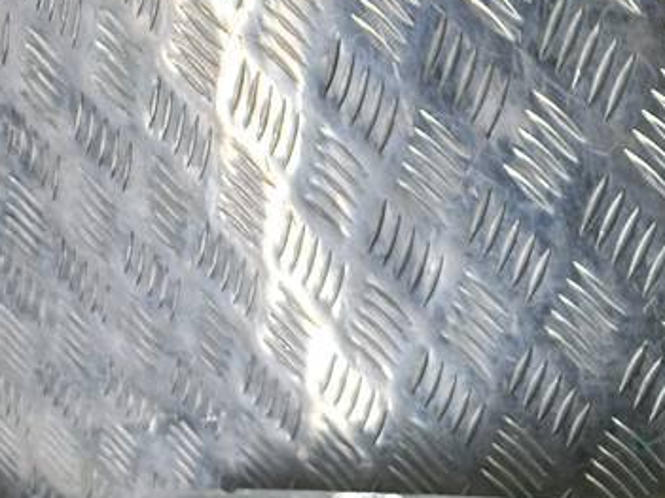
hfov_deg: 23.2
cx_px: 900
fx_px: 1402
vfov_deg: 18.3
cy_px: 701
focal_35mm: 73
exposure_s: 1/50
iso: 50
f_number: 1.8
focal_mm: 4.6
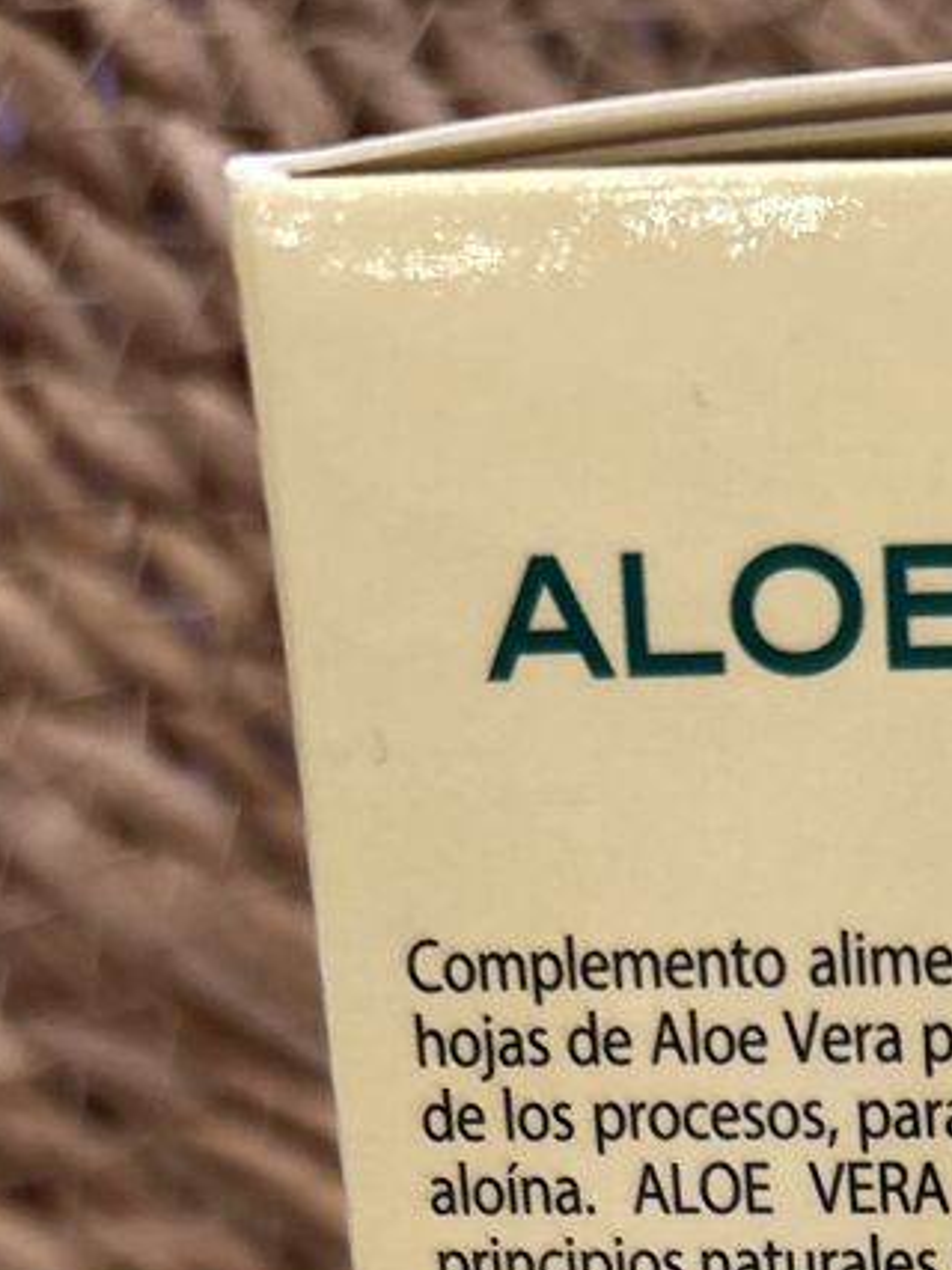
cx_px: 1361
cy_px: 1915
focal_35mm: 83
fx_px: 3045
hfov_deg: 16.4
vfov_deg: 20.2
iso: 125
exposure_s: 1/100
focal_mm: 5.7
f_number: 1.5
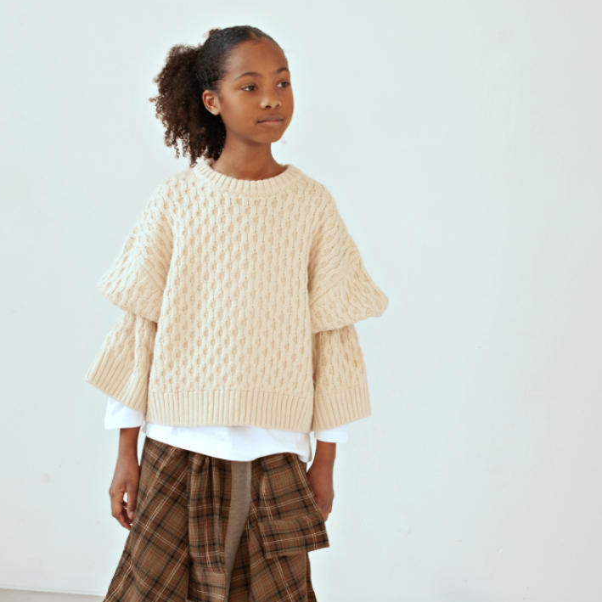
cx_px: 285
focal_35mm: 72
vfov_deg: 23.9
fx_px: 1417
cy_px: 391
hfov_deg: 24.0
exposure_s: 1/160
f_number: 5.6
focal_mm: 50
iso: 640
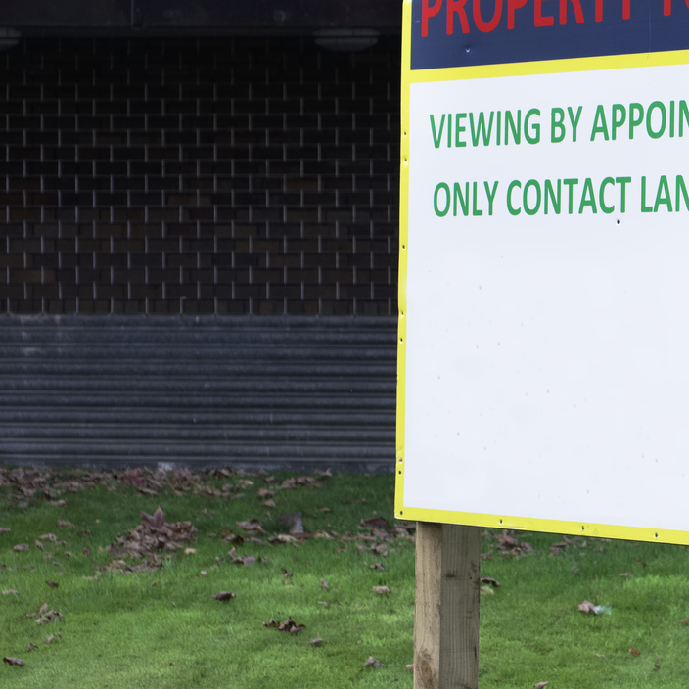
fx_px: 3918
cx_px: 715
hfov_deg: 10.0
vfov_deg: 10.0
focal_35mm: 174
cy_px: 427
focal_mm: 45.5
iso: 200
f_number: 4
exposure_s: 1/125
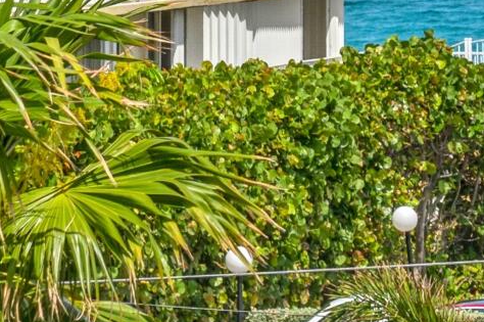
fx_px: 10207
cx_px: 599
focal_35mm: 760
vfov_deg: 1.8
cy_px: -70
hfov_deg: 2.7
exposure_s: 1/250
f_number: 11
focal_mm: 120
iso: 100
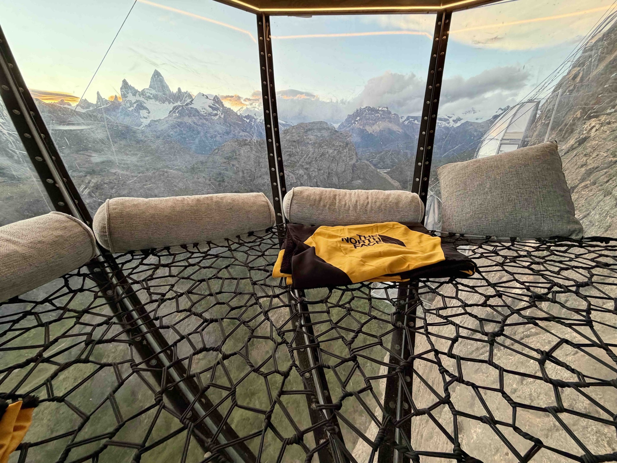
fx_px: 250
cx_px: 308
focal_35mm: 14
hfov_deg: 102.1
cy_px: 232
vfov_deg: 85.7
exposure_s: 1/121
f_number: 2.2
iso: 160
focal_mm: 2.22
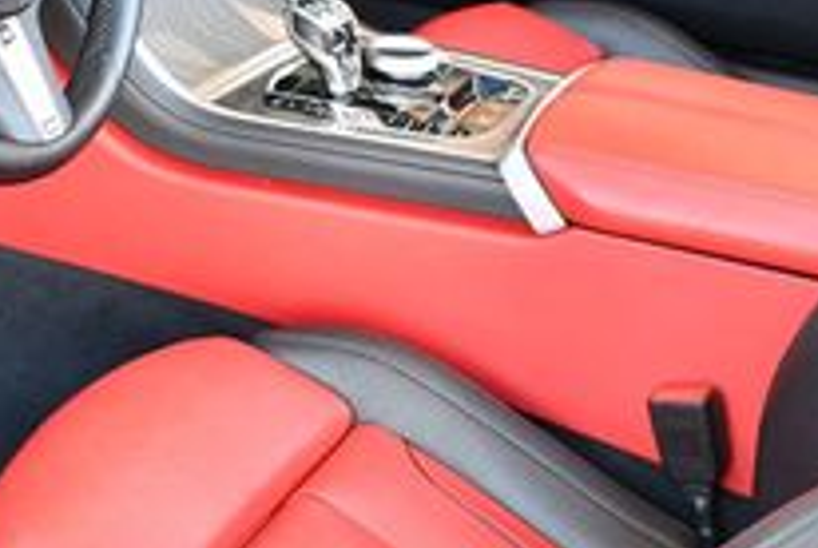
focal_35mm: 112
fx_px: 2548
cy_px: 258
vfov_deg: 12.3
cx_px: 397
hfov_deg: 18.2
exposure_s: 1/125
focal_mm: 18
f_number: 3.5
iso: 800
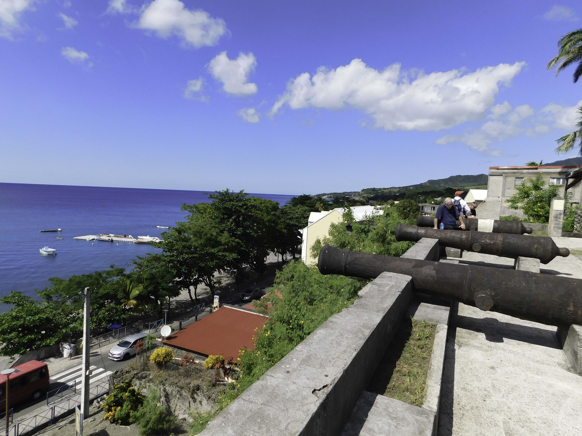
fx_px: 387
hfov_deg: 73.9
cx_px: 291
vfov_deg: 58.9
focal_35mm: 23
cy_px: 218
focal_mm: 4
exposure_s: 1/640
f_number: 6
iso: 125
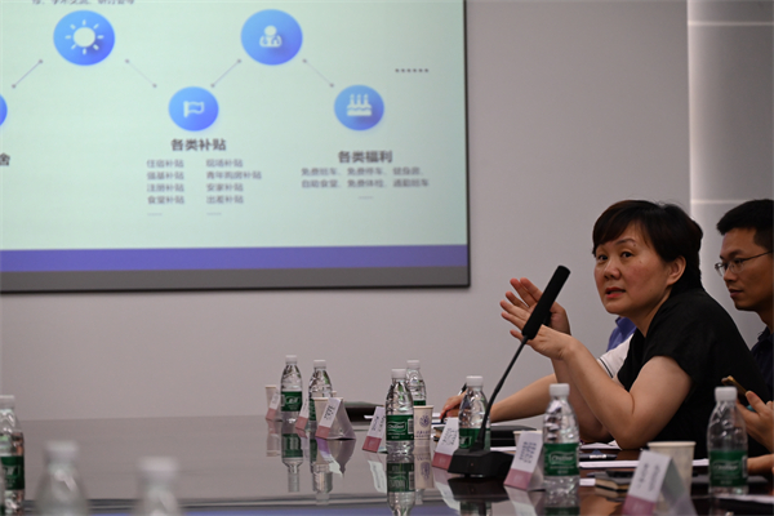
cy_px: 258
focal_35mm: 145
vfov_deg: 9.5
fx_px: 3117
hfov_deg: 14.2
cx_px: 387
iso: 1800
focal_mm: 145
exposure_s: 1/250
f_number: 6.3
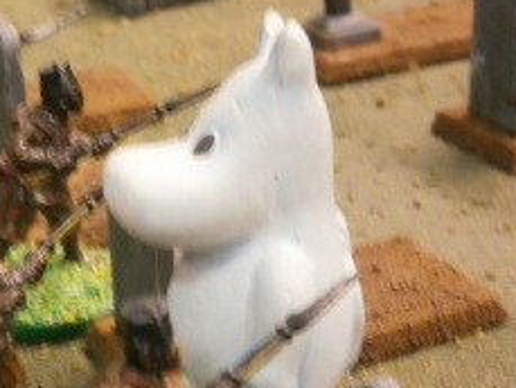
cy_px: 282
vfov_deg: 13.4
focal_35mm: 110
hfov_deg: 17.6
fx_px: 1641
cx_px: 45
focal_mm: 8.3
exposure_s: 1/13
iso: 200
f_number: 3.4
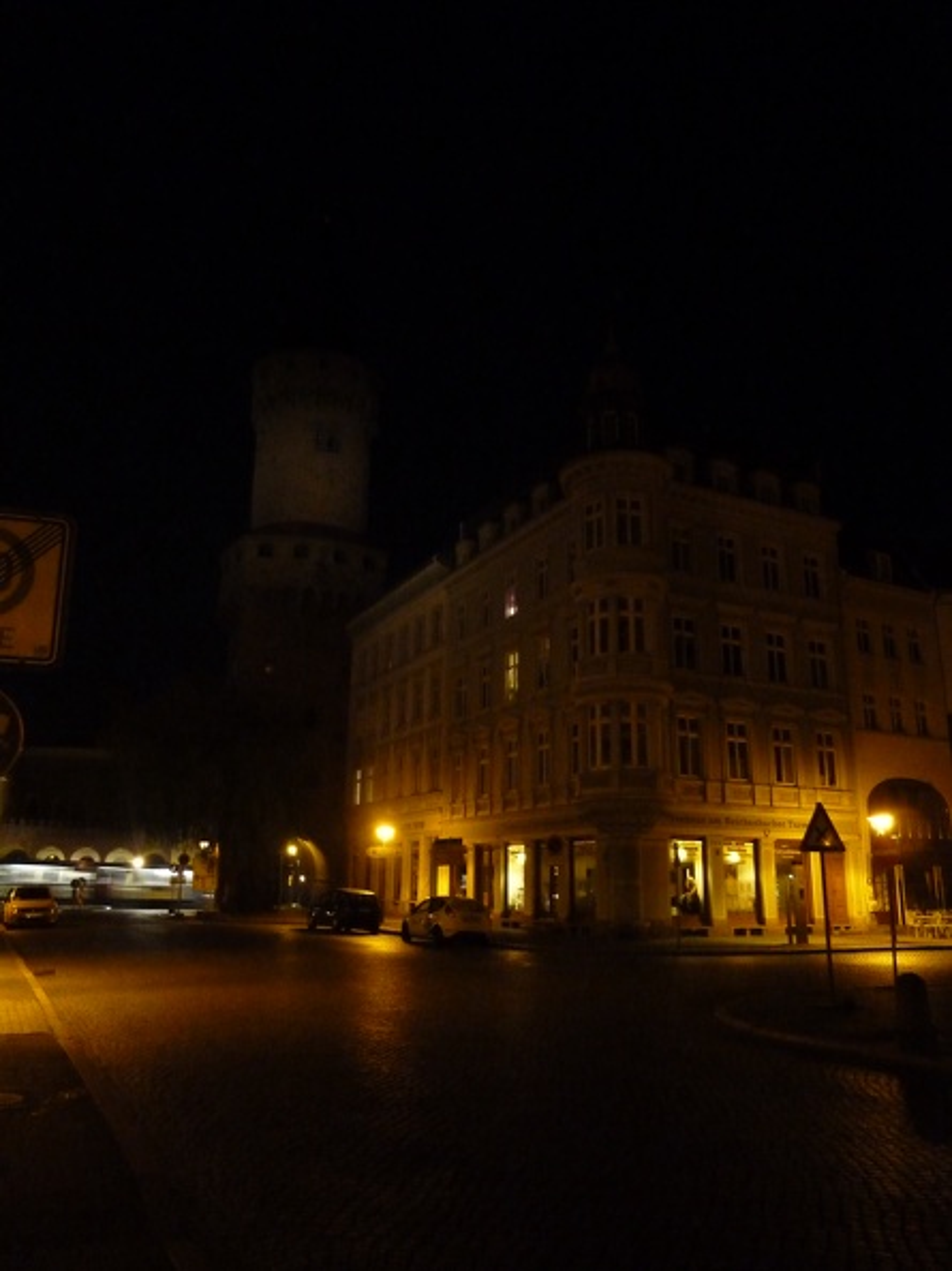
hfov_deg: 54.8
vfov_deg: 69.4
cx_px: 476
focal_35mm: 25
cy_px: 636
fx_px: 917
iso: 800
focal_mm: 4.1
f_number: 3.3
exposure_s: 1/4
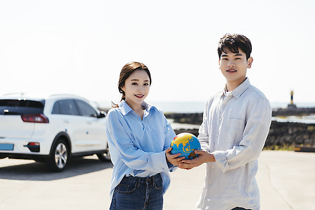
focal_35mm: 70
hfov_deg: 28.8
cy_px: 105
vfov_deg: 19.5
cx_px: 158
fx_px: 613
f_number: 2.8
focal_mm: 70
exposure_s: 1/1600
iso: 100
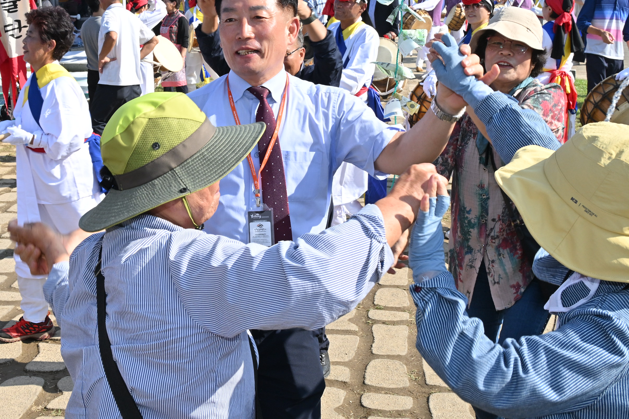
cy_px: 151
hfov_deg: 36.1
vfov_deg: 24.5
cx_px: 259
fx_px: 961
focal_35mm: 55
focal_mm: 32
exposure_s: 1/250
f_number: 16
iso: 400
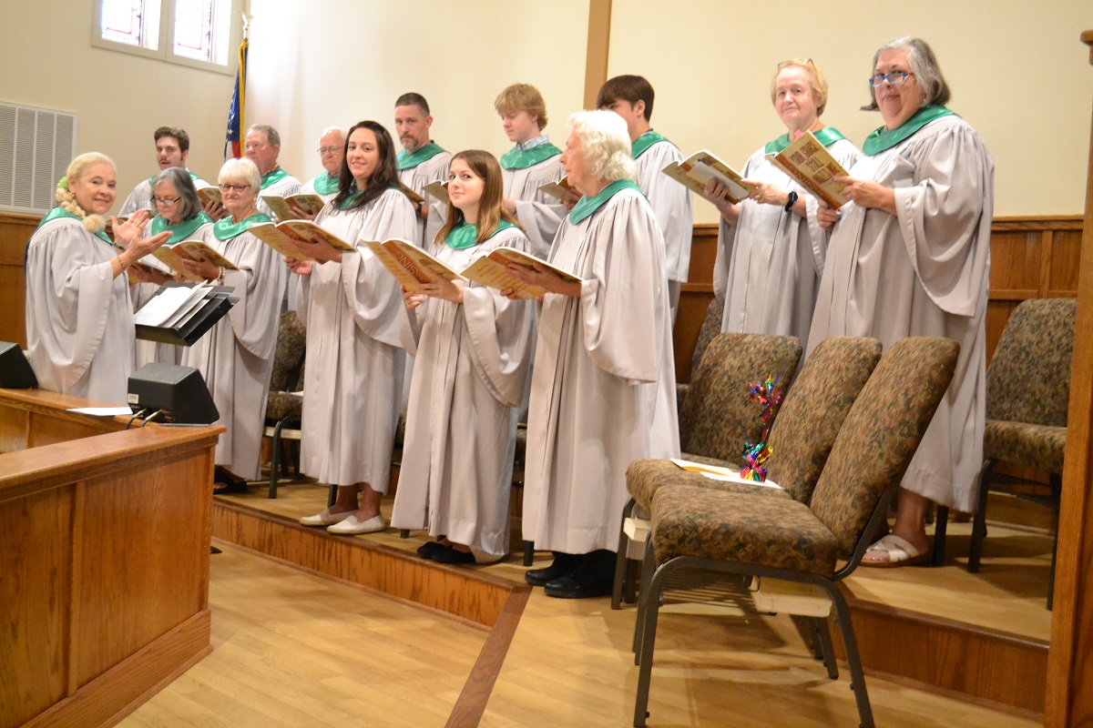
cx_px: 546
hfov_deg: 49.6
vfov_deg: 34.2
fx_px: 1184
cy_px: 364
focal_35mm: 39
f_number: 4.2
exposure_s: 1/60
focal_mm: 26
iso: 3200
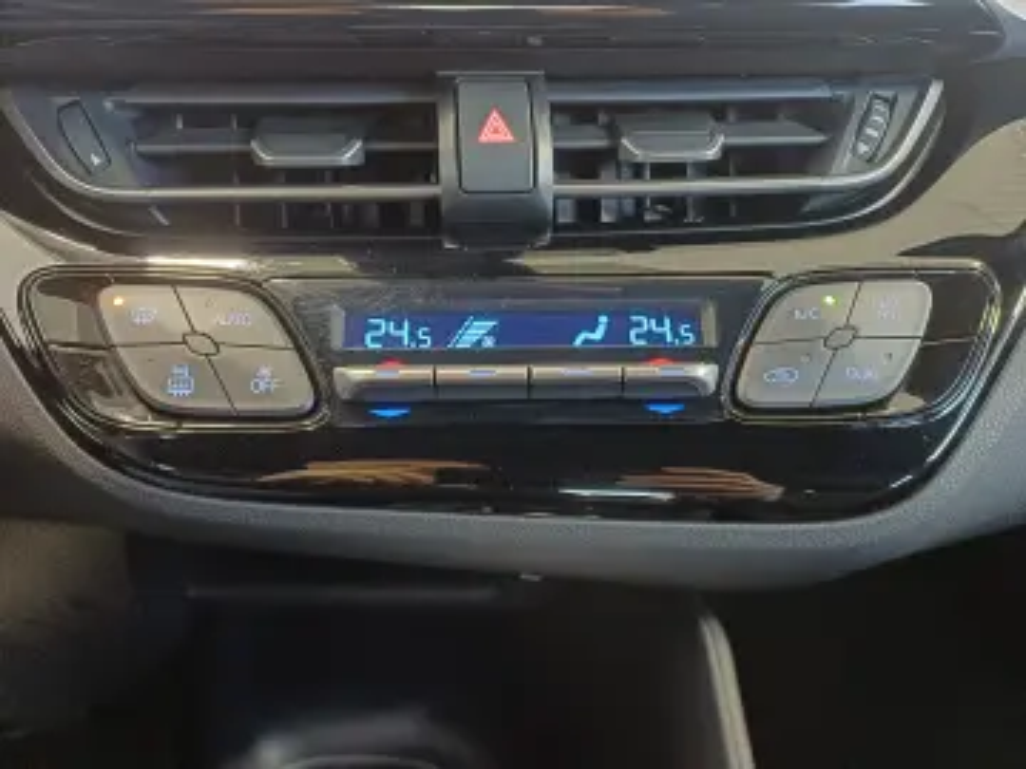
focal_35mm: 25
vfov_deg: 54.9
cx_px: 513
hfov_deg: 69.4
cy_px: 384
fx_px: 741
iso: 640
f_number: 1.8
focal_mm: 4.65
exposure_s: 1/25
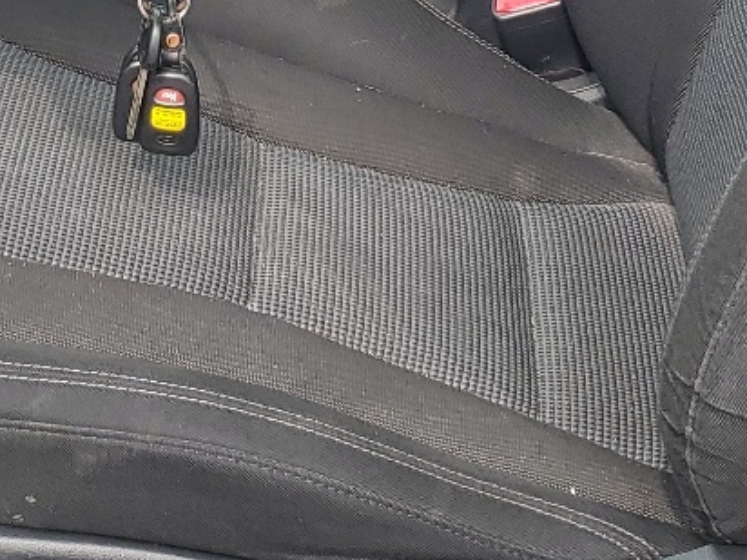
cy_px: -199
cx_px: 203
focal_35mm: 101
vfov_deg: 14.0
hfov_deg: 19.3
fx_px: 2180
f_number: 1.5
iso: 50
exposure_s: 1/526
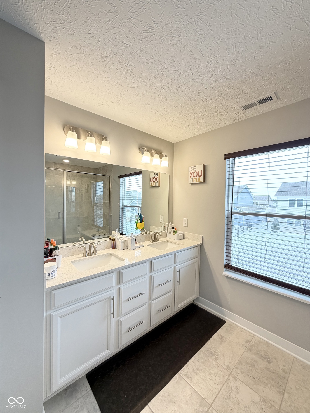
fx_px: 167
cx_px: 155
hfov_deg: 85.7
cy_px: 206
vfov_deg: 102.1
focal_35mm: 14
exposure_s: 1/60
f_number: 2.2
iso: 160
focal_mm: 2.22
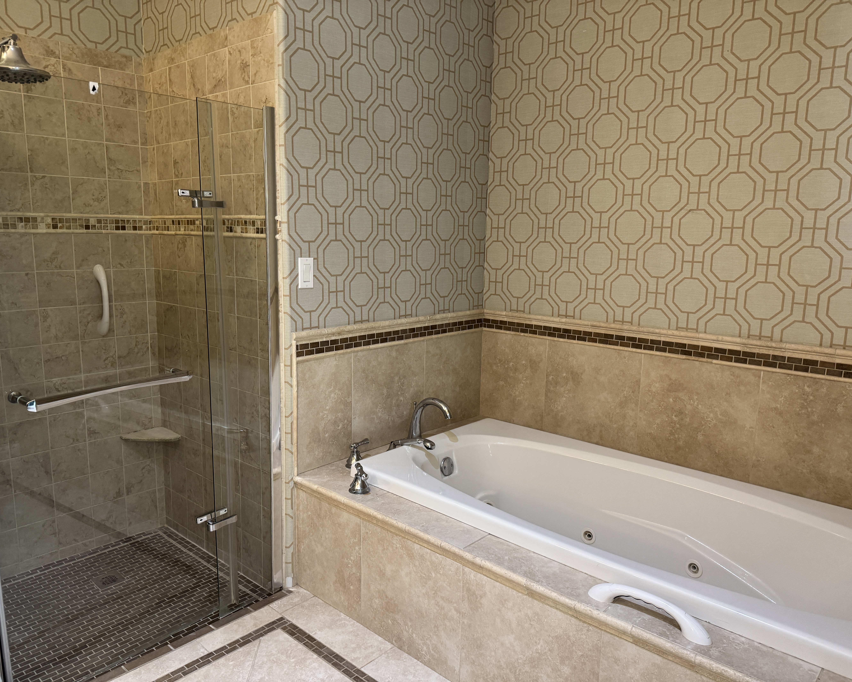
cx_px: 412
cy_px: 341
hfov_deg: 68.1
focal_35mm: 25
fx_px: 630
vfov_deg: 56.8
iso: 250
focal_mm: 6.76
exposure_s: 1/60
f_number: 1.78
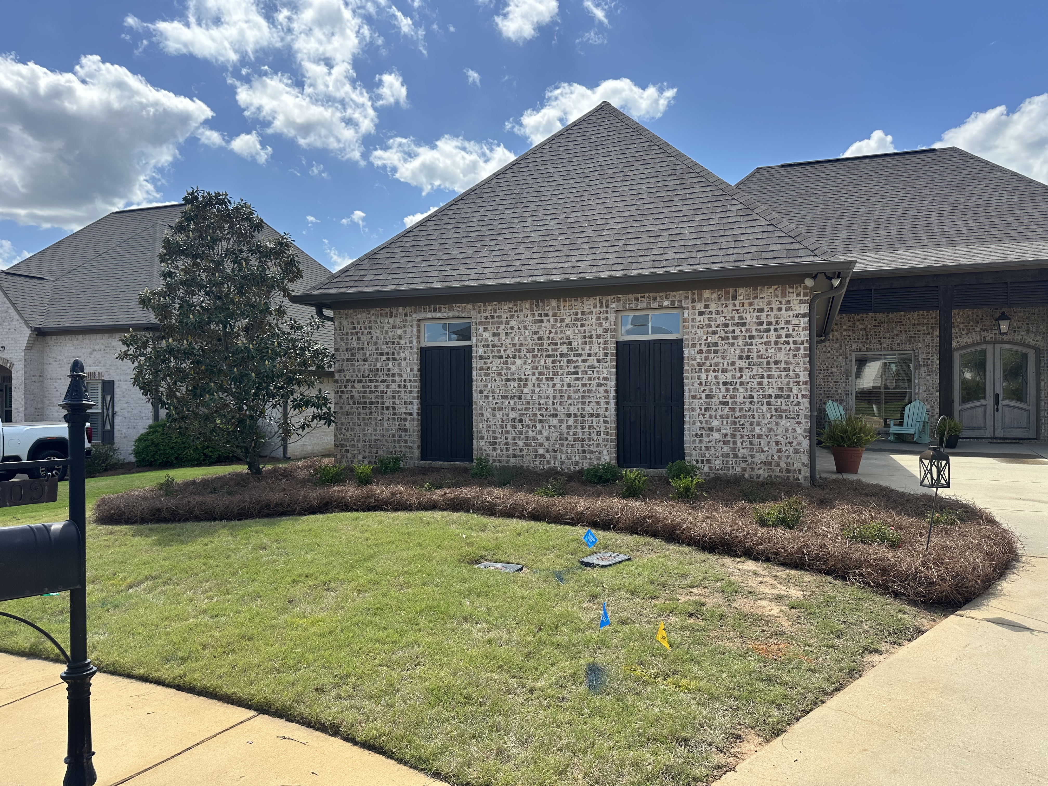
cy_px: 393
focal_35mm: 24
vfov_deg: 56.8
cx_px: 524
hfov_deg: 71.6
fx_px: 727
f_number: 1.78
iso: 80
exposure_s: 1/3356
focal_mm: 6.86
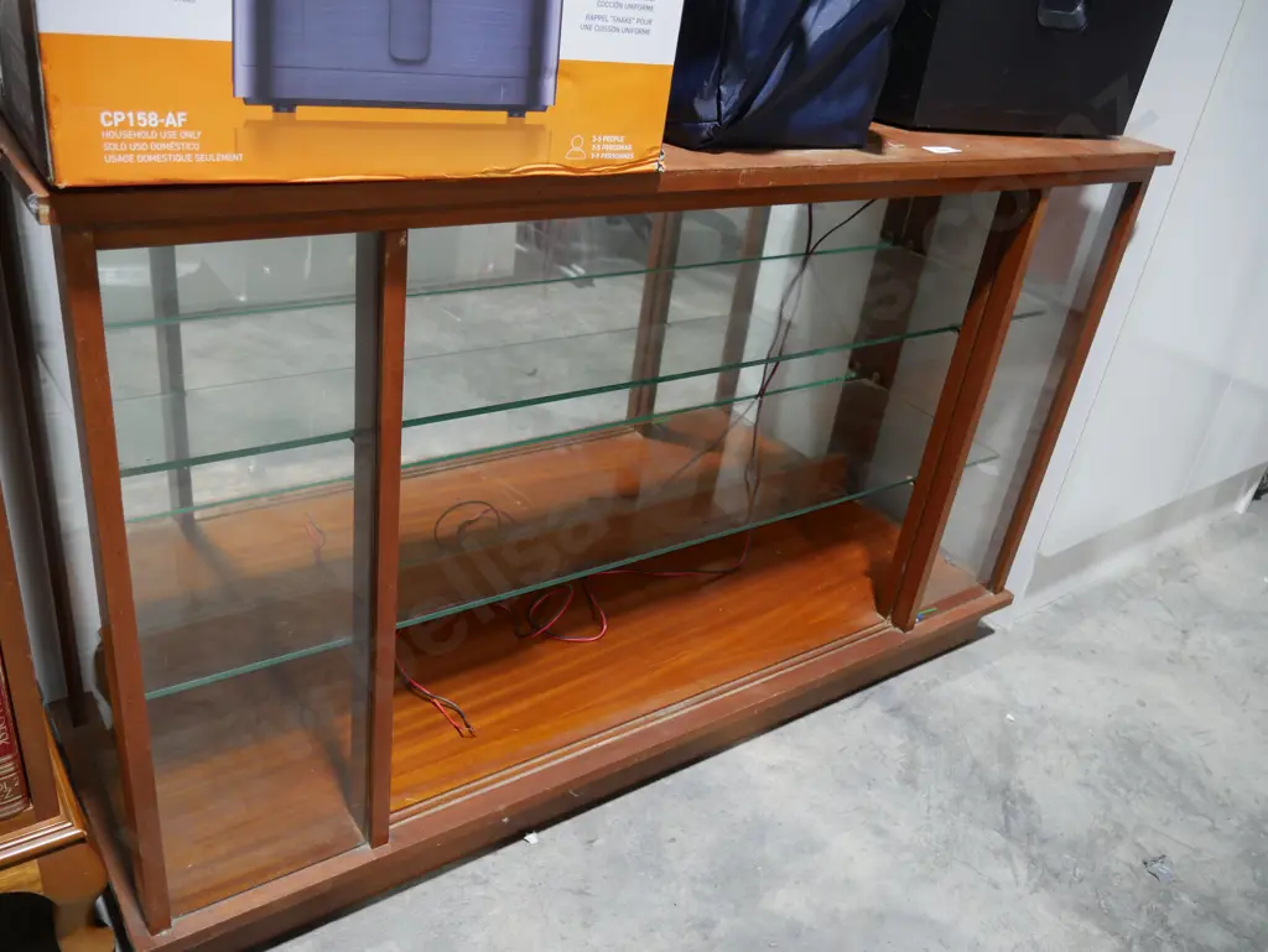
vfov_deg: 49.8
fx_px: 1026
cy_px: 476
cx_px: 634
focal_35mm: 28
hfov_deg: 63.4
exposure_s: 1/60
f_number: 3.5
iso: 400
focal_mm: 14
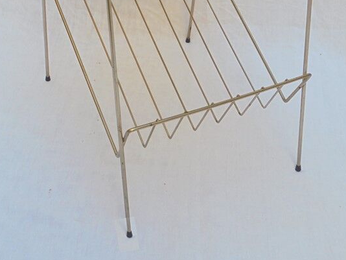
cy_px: 16
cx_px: 179
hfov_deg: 30.3
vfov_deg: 22.3
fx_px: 640
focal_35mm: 64
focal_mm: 6.9
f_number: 4.2
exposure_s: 1/30
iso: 100
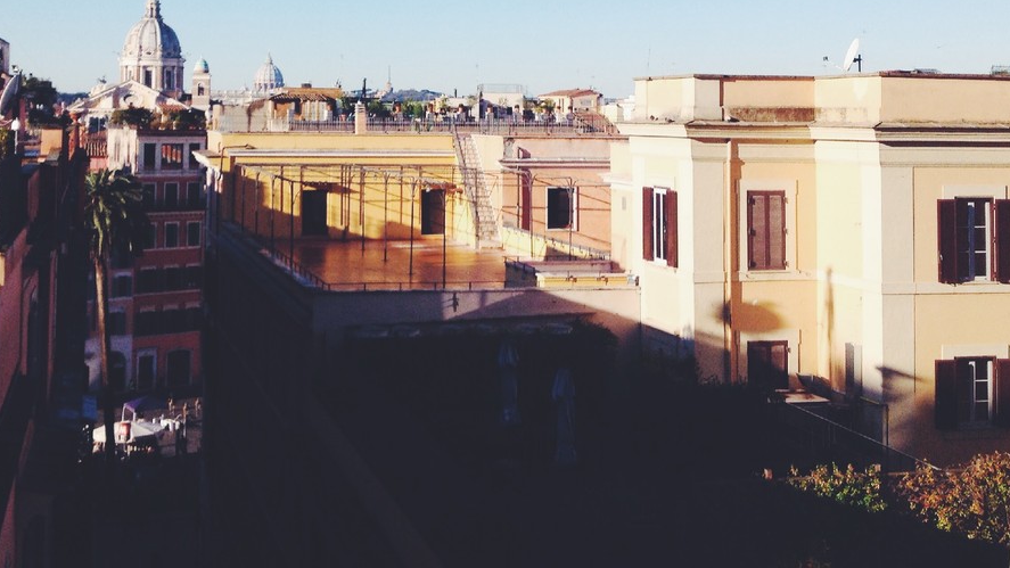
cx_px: 412
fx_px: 1473
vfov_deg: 21.4
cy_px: 76
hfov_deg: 37.7
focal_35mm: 55
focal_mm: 4.28
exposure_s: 1/2123
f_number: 2.4
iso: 50
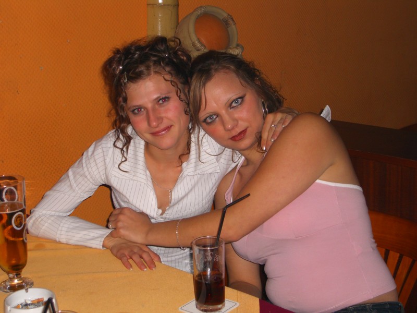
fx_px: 819
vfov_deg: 21.6
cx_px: 208
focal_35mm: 68
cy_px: 156
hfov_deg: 28.6
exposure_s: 1/60
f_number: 4
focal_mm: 14.2
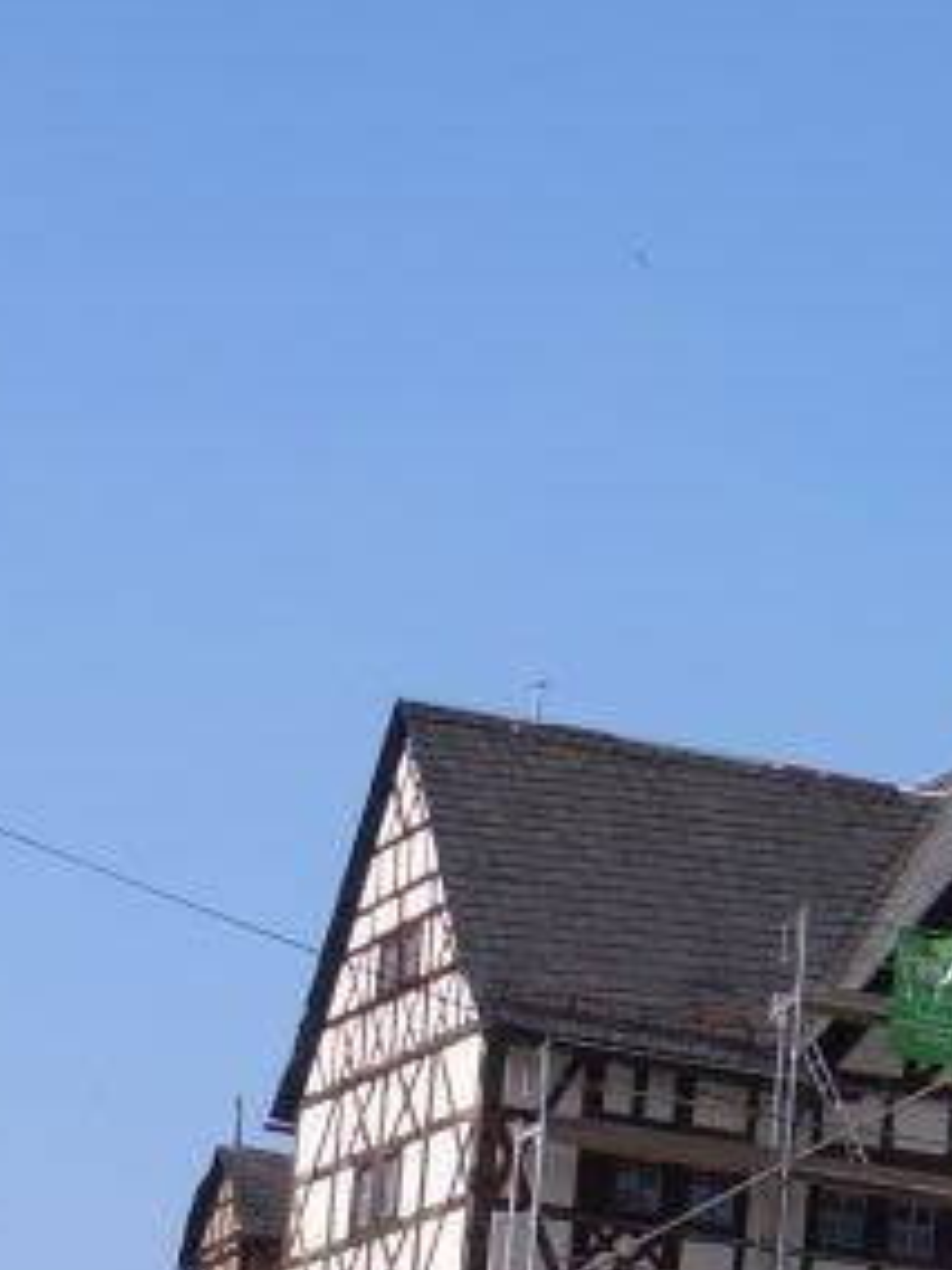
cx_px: 1135
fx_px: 5060
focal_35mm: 138
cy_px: 1342
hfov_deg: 10.6
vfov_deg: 14.0
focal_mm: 8.2
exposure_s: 1/320
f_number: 5
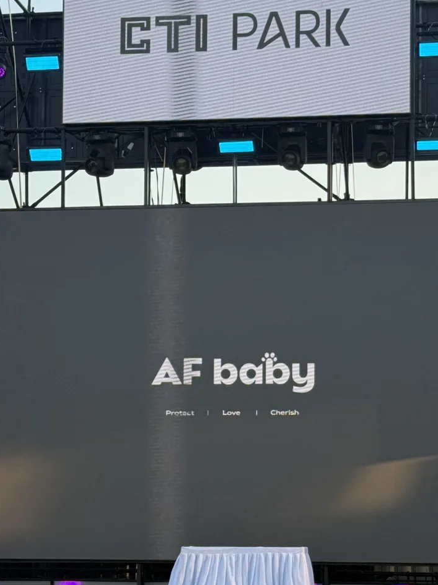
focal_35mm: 73
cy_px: 335
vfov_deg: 26.7
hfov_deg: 20.2
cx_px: 231
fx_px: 1232
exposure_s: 1/769
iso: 80
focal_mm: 6.76
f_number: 1.78
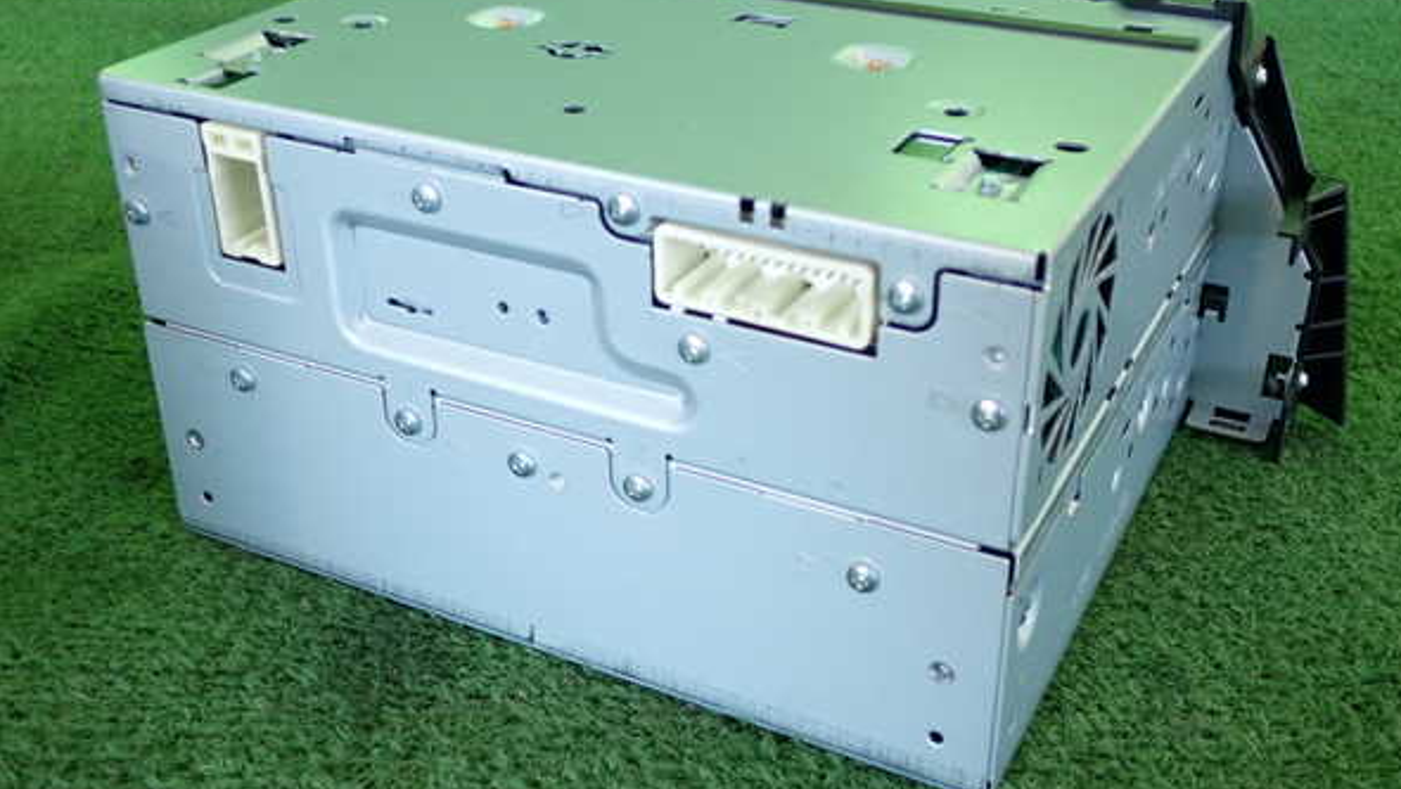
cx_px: 706
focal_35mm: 42
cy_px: 346
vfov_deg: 28.4
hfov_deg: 48.3
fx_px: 1561
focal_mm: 6.83
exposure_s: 1/125
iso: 200
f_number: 2.7
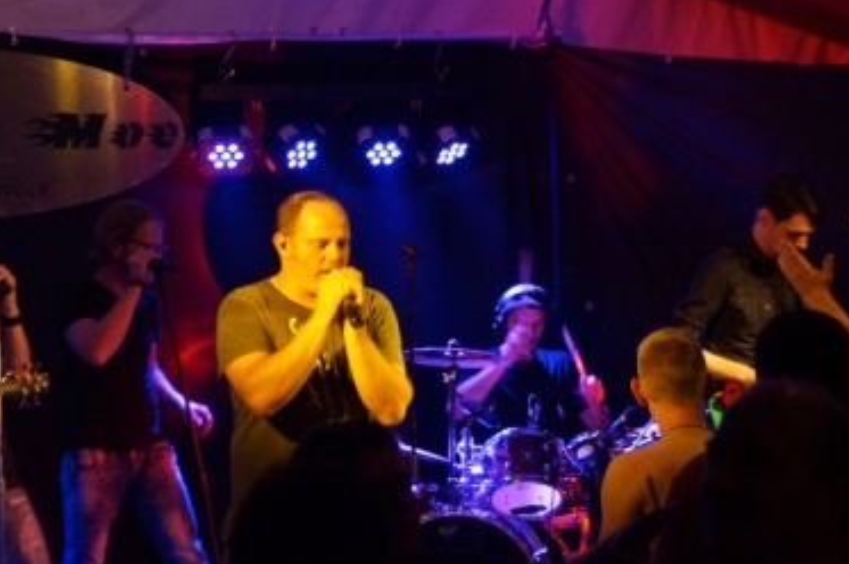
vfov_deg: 10.9
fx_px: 2969
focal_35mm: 126
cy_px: 257
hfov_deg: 16.3
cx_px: 380
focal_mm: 70
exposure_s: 1/80
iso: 3200
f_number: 5
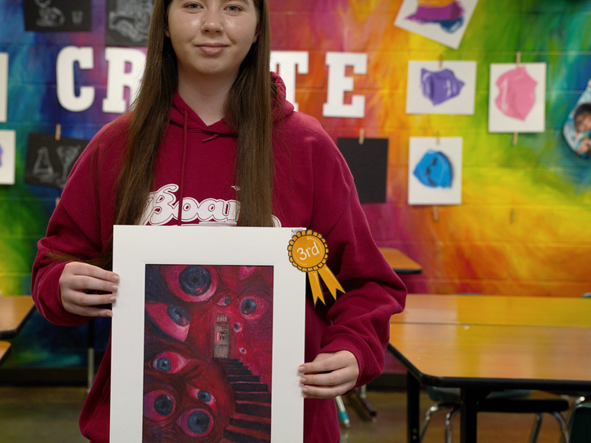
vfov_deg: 21.9
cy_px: 207
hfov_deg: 28.8
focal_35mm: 67
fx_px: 1144
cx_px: 208
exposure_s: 1/50
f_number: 4.5
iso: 200
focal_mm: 49
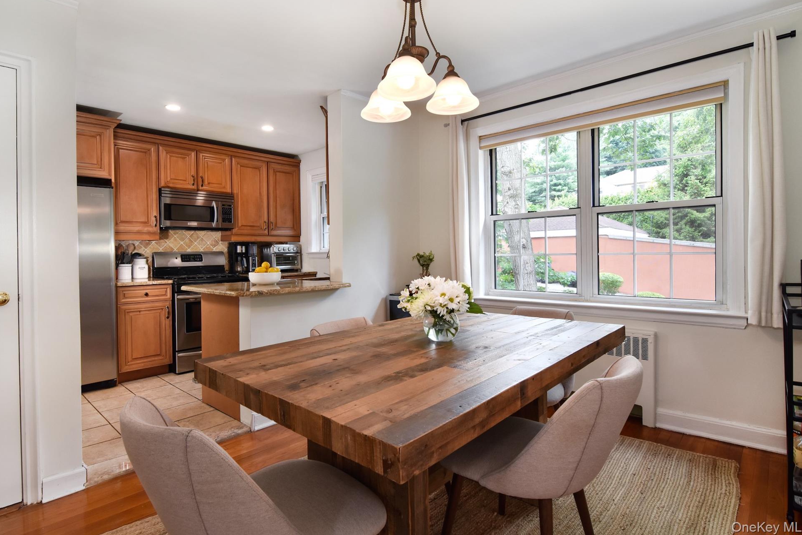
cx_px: 390
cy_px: 253
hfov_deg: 91.5
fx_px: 390
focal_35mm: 18
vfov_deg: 68.7
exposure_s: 1/30
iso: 640
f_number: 8
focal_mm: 11
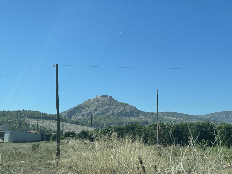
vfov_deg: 28.0
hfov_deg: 36.8
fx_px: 349
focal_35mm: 52
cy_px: 87
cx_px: 116
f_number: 2
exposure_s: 1/1597
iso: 25
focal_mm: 6
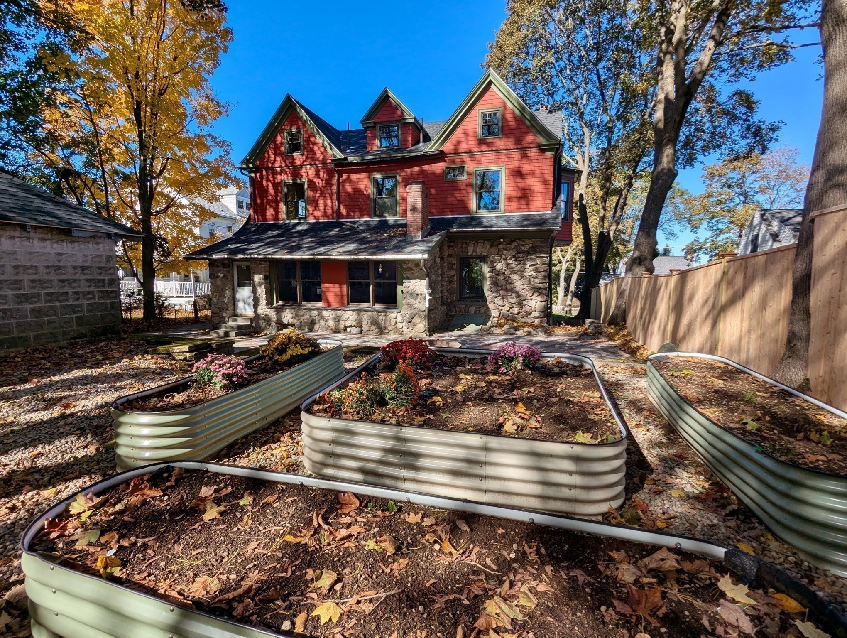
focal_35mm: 16
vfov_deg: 78.2
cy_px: 319
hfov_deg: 94.4
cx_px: 424
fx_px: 392
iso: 49
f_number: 2.2
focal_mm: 2.35
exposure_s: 1/1120
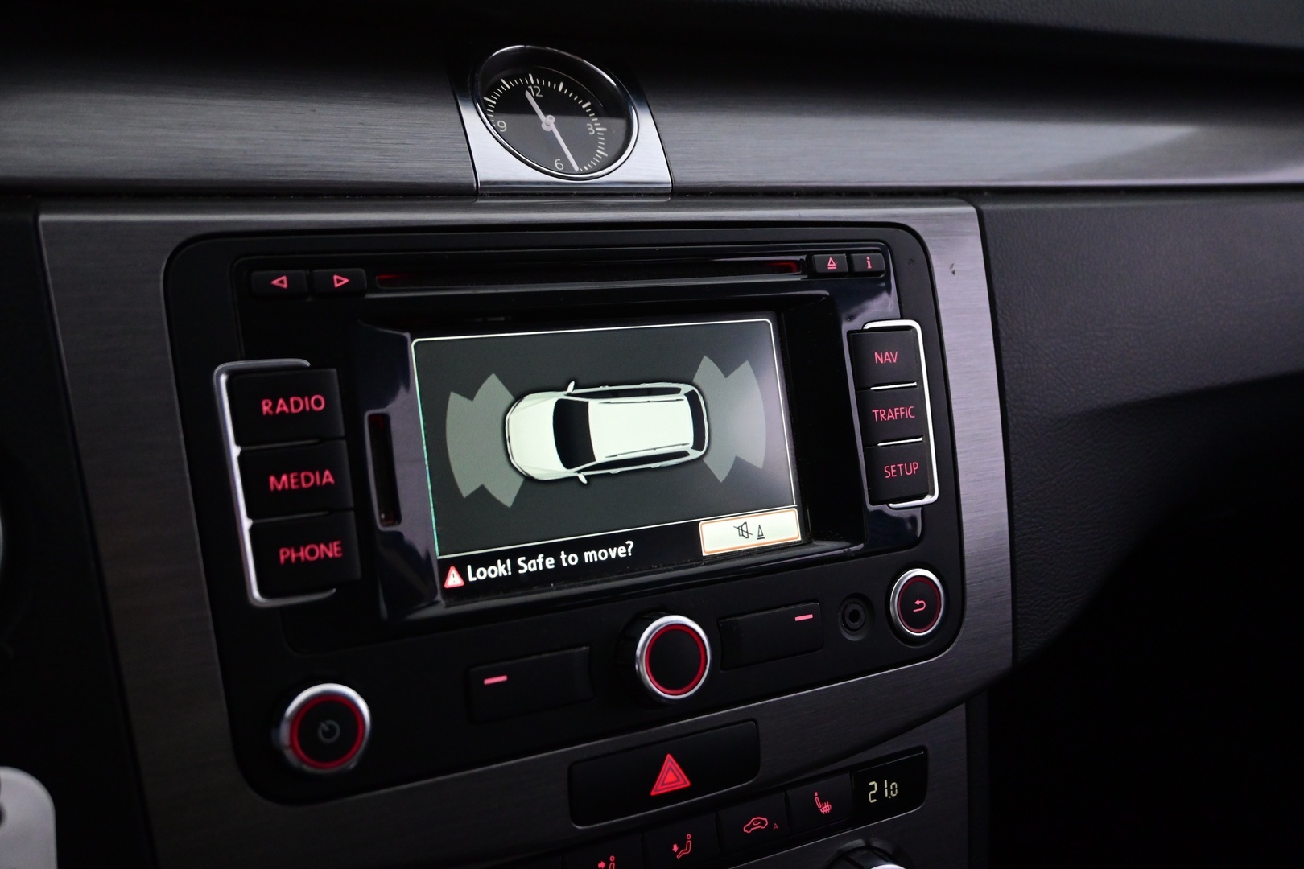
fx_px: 1195
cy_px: 434
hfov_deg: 57.2
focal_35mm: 33
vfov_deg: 40.0
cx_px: 652
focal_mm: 22
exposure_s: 1/40
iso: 2500
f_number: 4
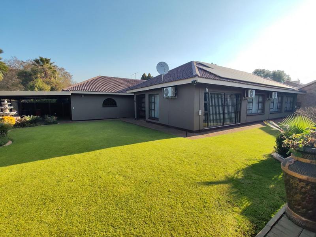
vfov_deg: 78.1
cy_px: 118
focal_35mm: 16
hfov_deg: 94.5
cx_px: 158
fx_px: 146
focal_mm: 1.96
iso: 50
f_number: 2.2
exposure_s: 1/810
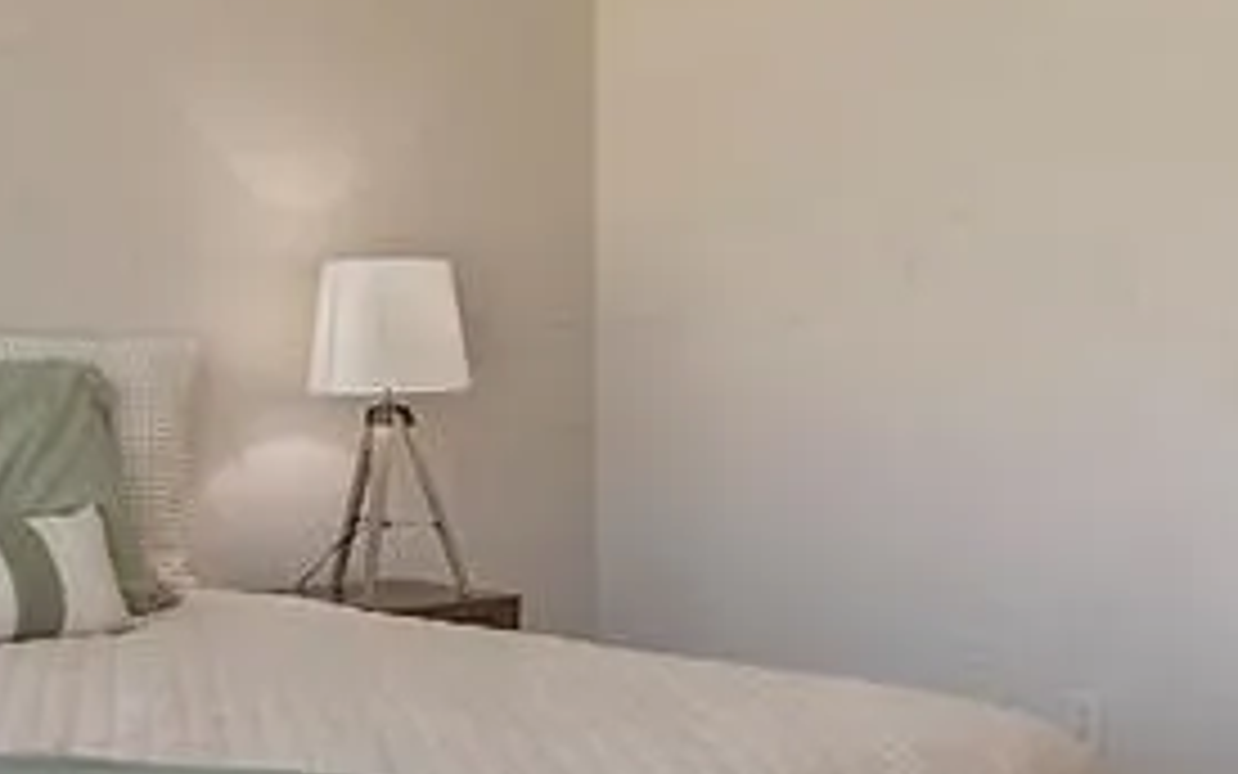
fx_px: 1924
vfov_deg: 22.7
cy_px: 328
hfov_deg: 33.7
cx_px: 122
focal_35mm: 57
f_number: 11
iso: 100
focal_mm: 10
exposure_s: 1/13
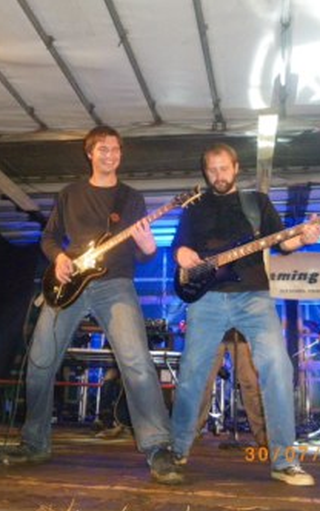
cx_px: 182
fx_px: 557
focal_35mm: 40
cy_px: 256
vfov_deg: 49.2
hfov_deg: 32.0
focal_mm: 4.9
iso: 800
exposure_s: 1/60
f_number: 2.6
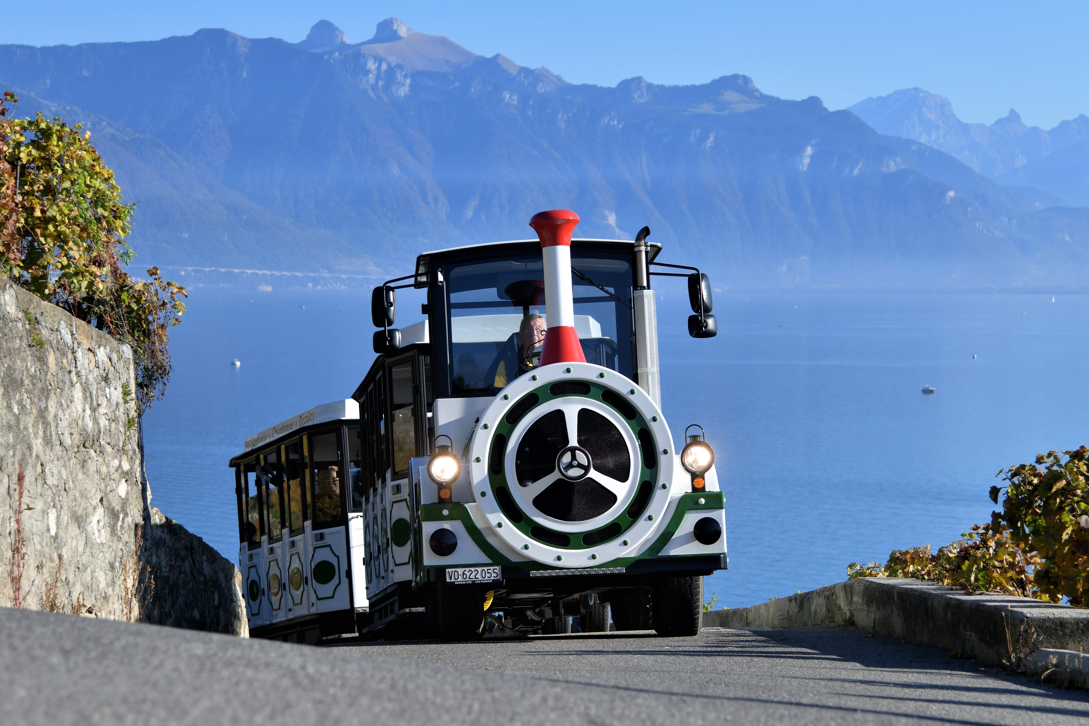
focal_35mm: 66
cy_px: 356
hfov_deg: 30.5
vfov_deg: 20.6
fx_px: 1996
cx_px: 551
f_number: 4
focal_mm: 62
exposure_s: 1/3200
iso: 200
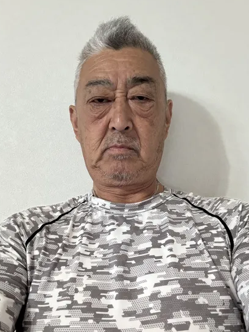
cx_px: 118
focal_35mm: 33
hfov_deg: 42.9
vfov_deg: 55.3
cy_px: 169
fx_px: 316
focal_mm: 2.69
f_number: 1.9
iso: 250
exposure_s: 1/40
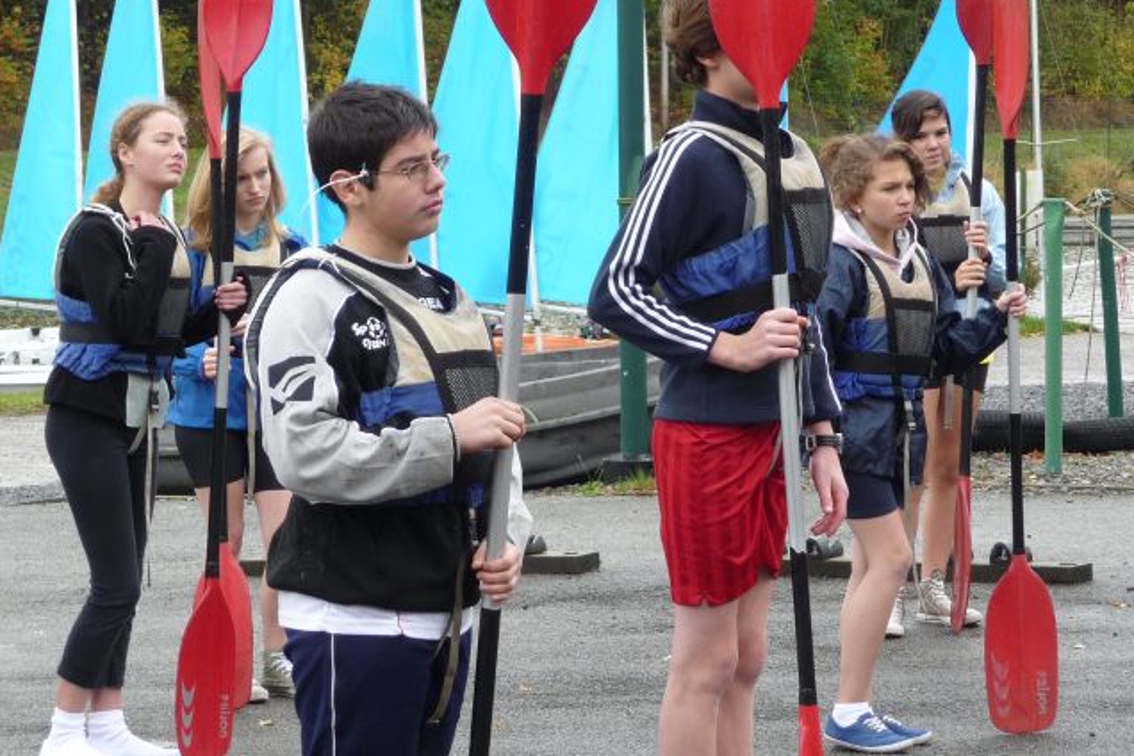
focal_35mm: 182
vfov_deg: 7.5
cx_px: 569
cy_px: 330
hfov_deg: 11.3
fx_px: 5733
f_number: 4.7
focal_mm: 21.8
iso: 100
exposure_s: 1/80
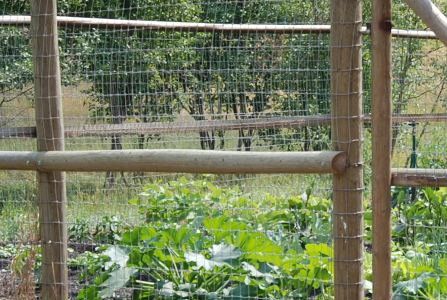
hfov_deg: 15.1
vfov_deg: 10.3
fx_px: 1654
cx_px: 441
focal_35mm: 133
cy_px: 226
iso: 100
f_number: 6.3
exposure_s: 1/160
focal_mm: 20
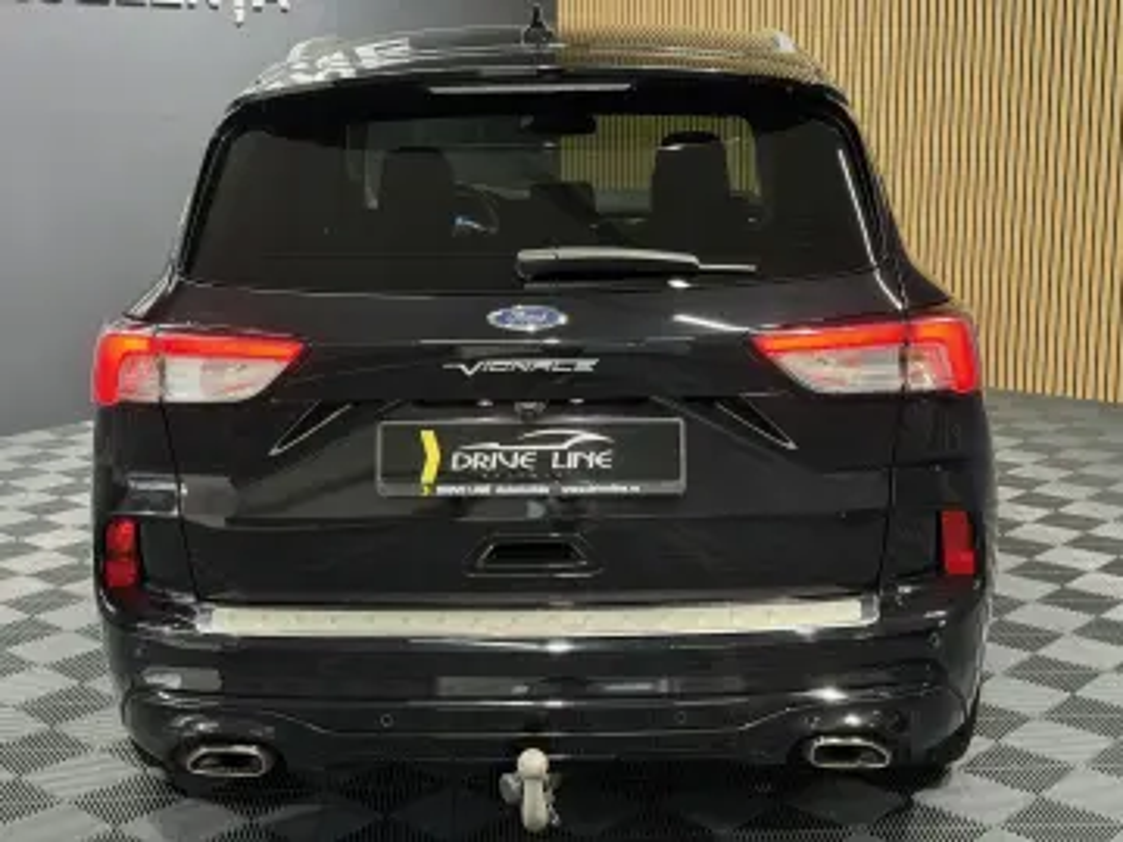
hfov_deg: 39.7
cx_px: 562
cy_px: 421
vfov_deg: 30.3
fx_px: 1557
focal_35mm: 48
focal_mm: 6.76
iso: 250
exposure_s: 1/33
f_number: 1.78
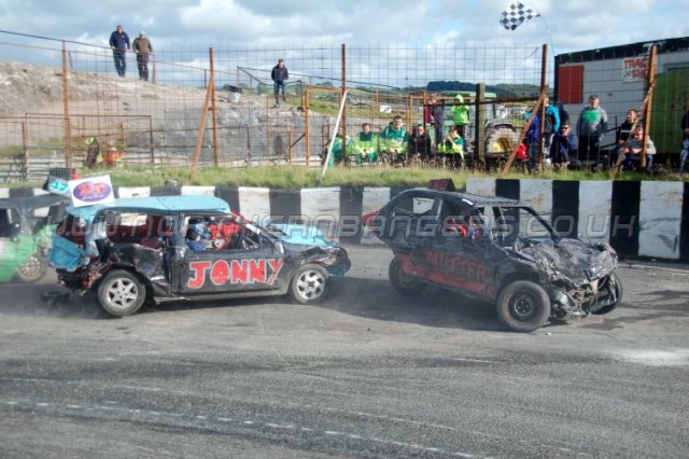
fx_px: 976
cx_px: 344
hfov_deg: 38.9
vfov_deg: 26.5
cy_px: 230
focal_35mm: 51
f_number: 4.5
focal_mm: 34
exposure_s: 1/1000
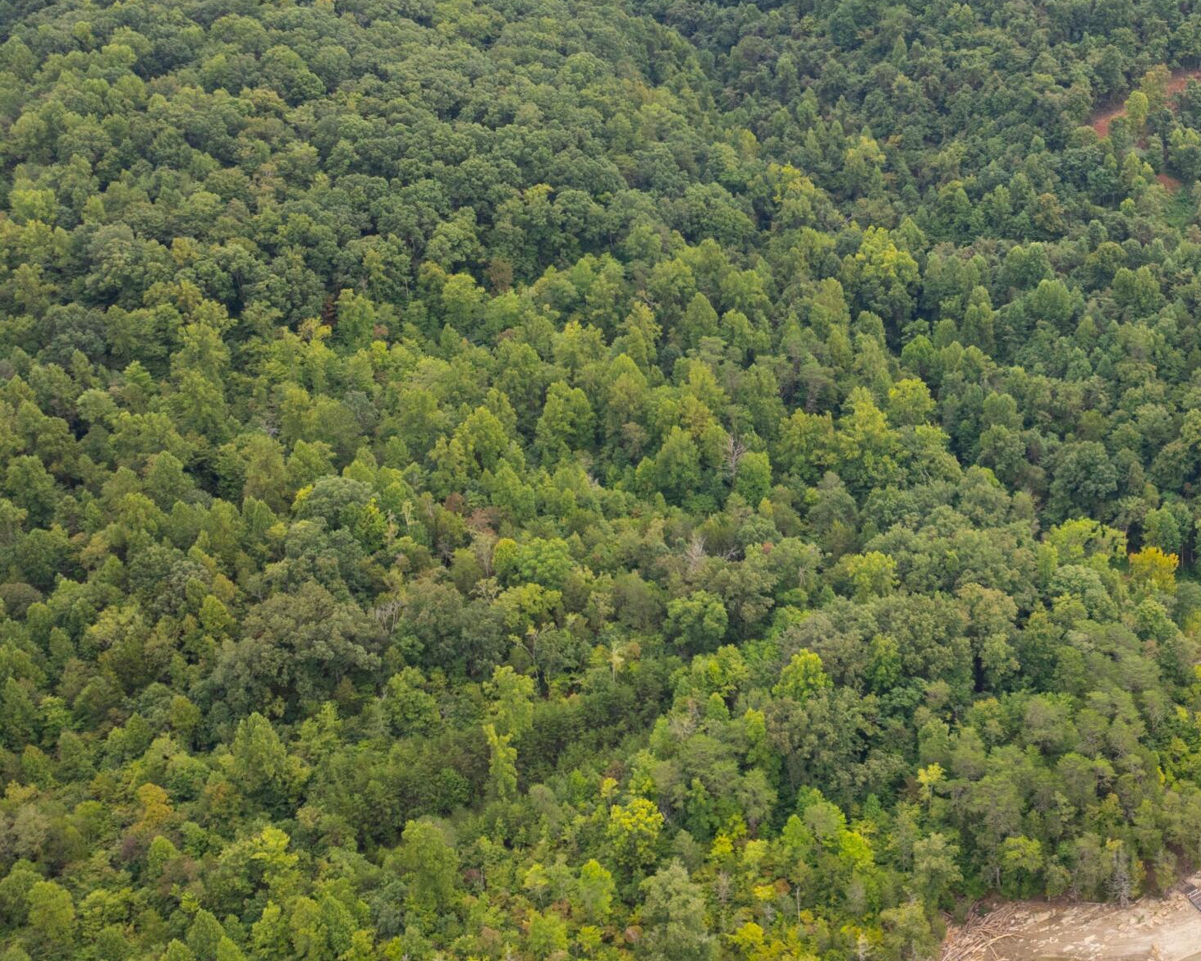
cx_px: 1125
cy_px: 428
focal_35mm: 48
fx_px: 1706
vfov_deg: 31.4
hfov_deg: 35.9
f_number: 2.8
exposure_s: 1/15
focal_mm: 12.29
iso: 320
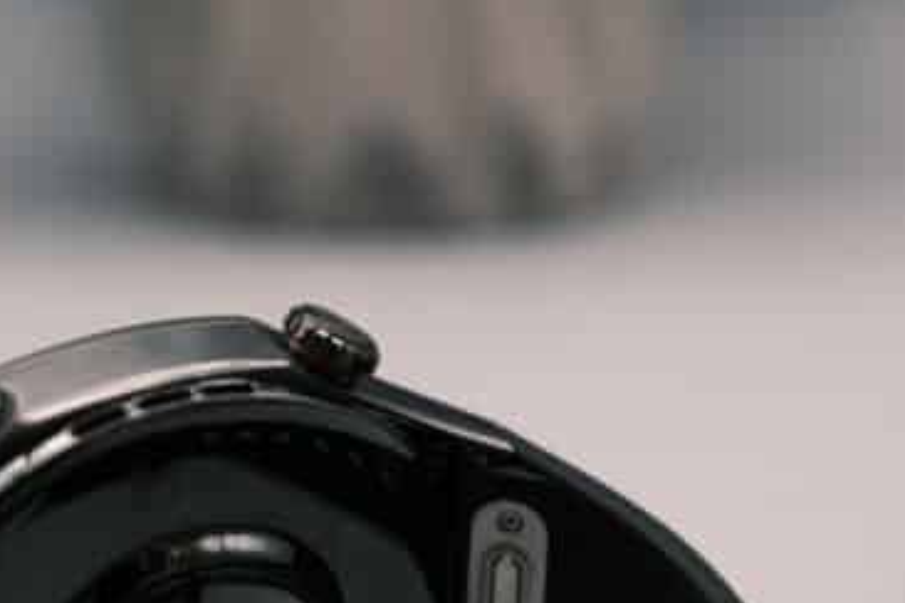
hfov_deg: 25.4
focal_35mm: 80
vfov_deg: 17.1
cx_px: 455
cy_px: 299
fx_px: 2011
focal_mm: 50
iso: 640
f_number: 6.4
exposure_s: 1/150
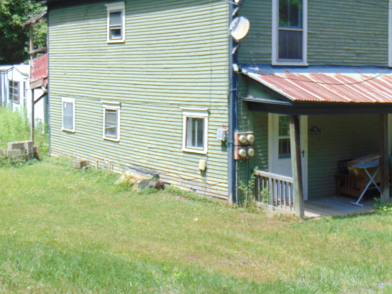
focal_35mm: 63
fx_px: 713
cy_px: 77
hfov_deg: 30.5
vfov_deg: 23.1
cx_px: 262
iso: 80
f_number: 3.3
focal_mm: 7.6
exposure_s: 1/320
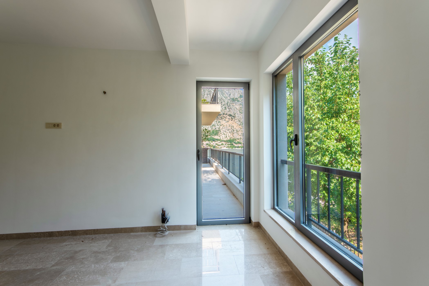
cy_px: 143
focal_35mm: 14
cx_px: 214
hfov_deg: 104.2
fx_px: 167
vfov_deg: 81.2
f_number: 5.6
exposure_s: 1/60
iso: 50
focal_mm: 14
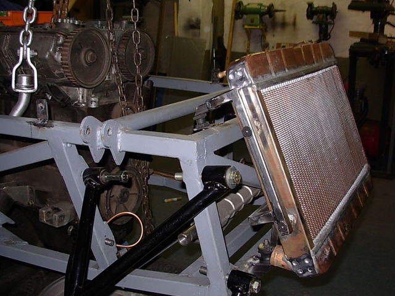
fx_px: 434
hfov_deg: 49.0
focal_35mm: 38
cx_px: 198
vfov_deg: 37.7
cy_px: 148
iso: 50
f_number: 2.9
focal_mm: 6.3
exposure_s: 1/32
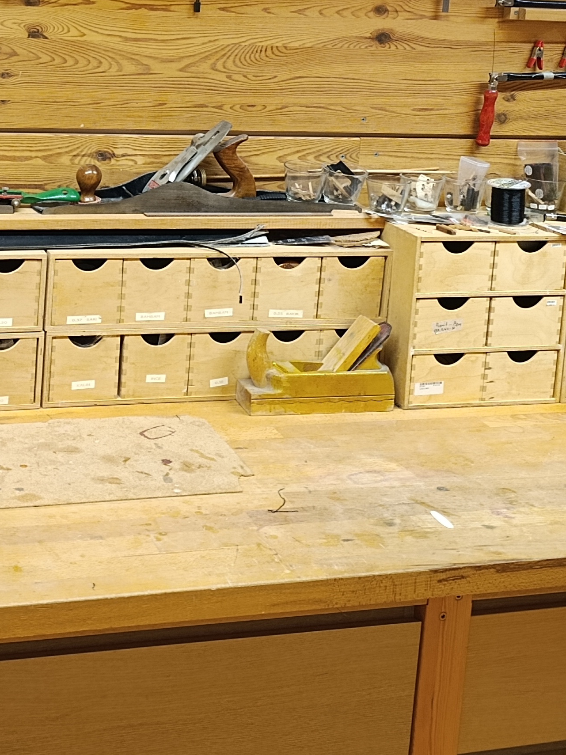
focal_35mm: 55
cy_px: 88
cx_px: 42
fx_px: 1200
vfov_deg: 33.3
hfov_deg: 25.6
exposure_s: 1/50
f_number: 1.65
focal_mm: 6.11
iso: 631
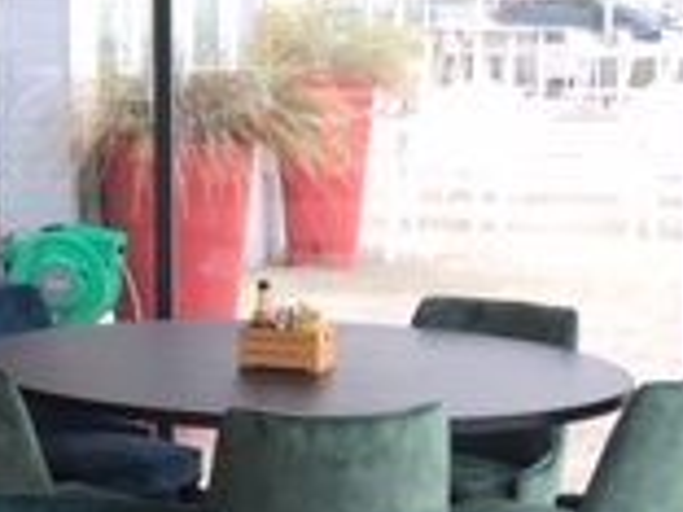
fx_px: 2348
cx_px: -539
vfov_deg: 12.4
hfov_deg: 14.6
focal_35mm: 119
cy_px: 114
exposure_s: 1/50
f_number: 2.2
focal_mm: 4.15
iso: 25
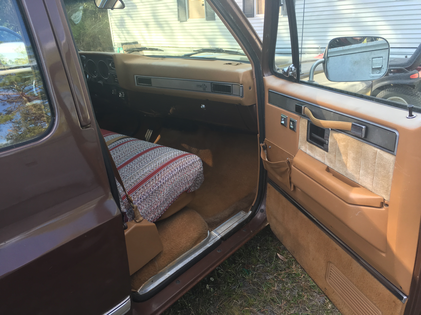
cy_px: 158
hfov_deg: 61.7
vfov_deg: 48.2
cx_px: 210
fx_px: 353
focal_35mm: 29
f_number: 2.2
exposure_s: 1/120
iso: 40
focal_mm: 4.15
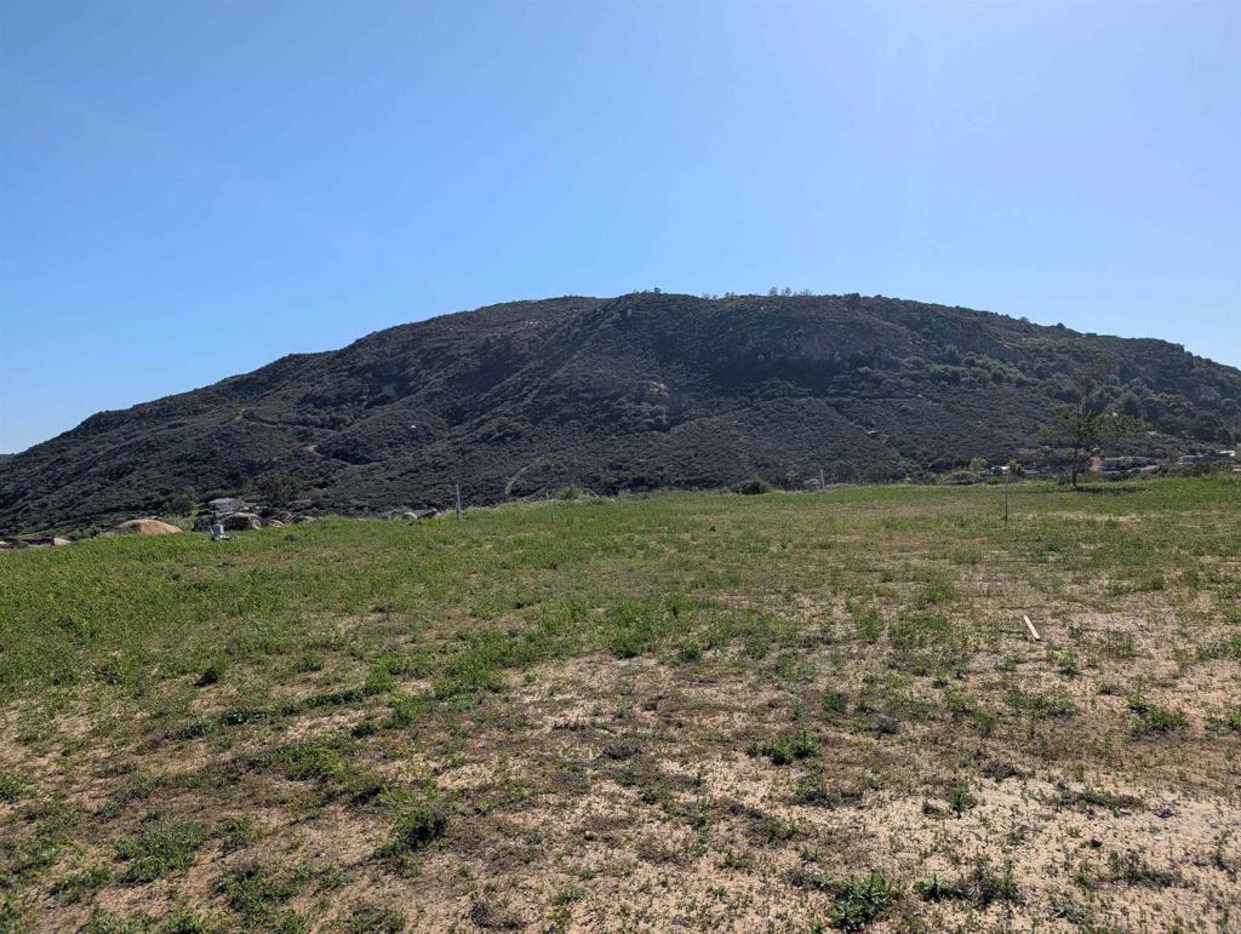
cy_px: 467
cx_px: 620
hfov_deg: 71.5
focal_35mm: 24
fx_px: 862
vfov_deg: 56.9
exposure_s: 1/1393
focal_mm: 6.9
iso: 23
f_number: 1.68
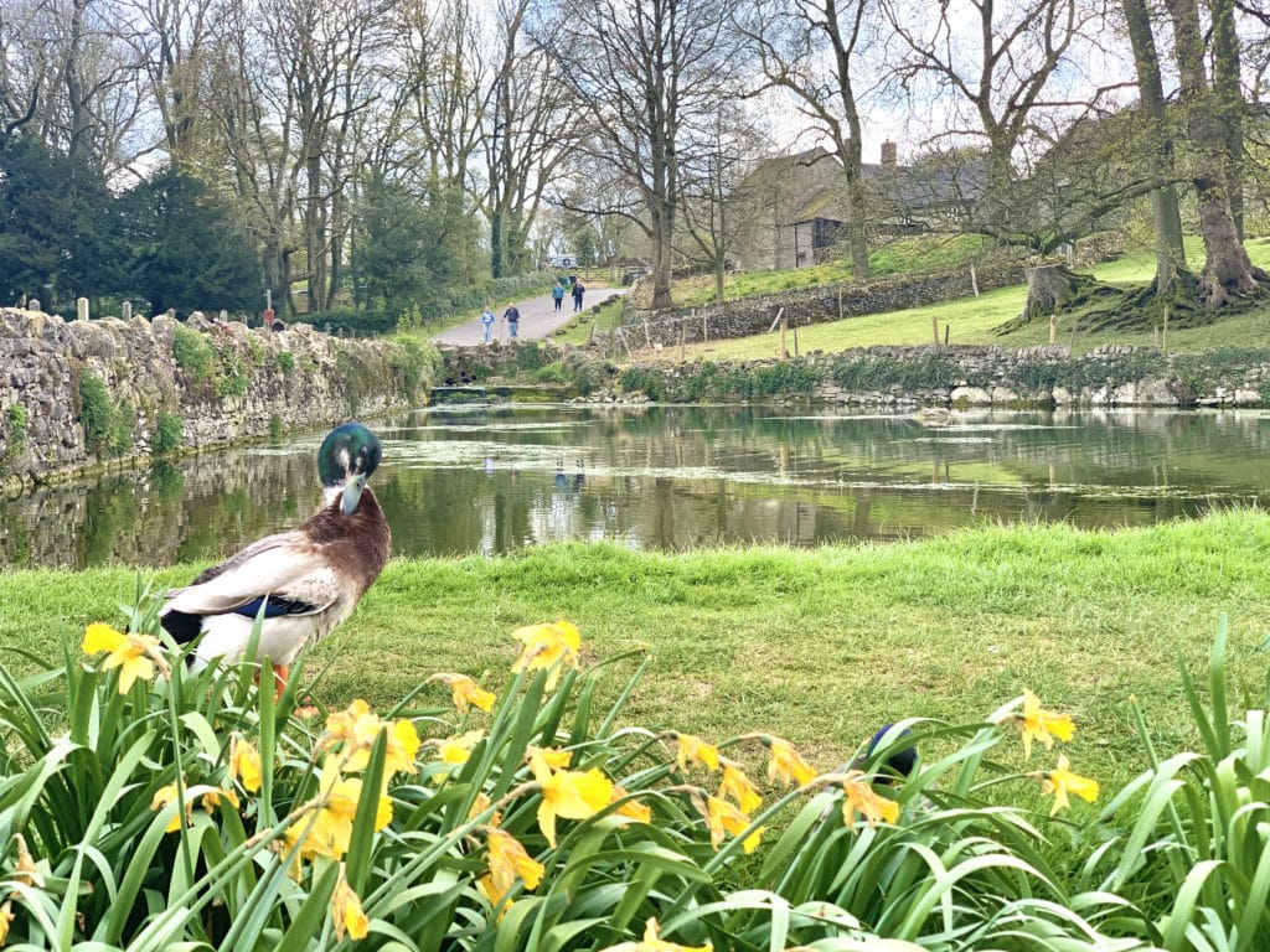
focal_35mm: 52
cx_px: 635
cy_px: 476
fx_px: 1908
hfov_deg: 36.8
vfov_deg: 28.0
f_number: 2.4
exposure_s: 1/197
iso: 16
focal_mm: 6
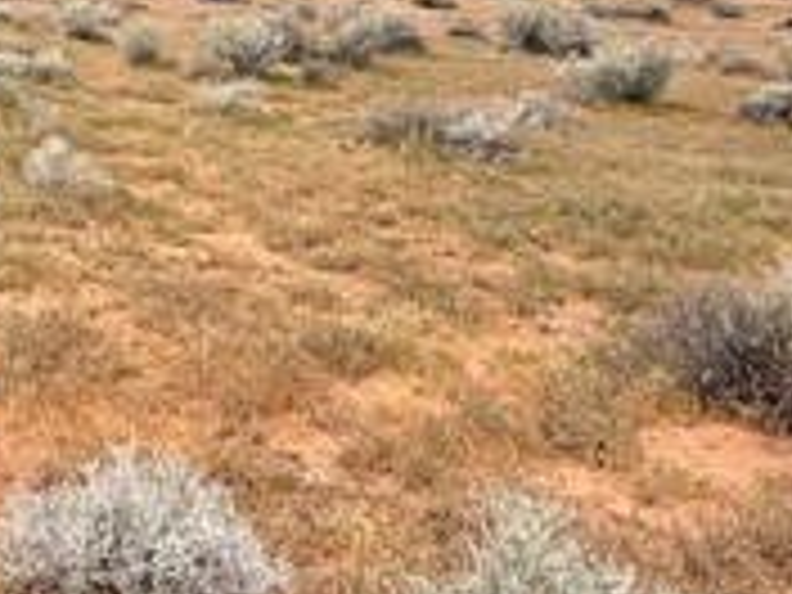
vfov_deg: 27.0
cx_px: -140
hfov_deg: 31.8
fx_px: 1167
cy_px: 4
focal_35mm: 51
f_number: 2.2
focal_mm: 2.22
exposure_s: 1/770
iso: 32
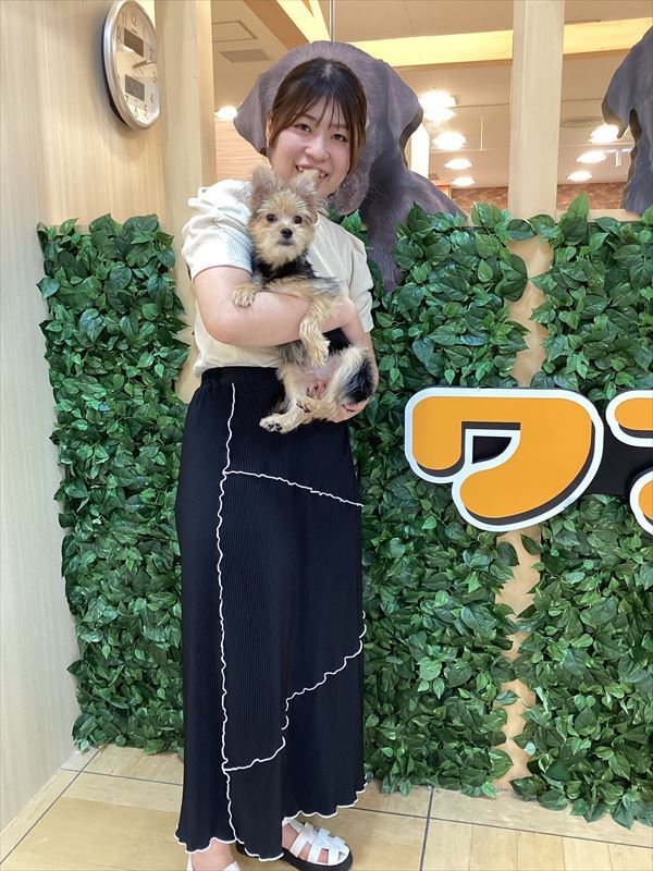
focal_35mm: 31
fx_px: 780
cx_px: 326
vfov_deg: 58.4
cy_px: 436
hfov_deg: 45.4
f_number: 2.4
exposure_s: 1/60
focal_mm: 3.3
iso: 125
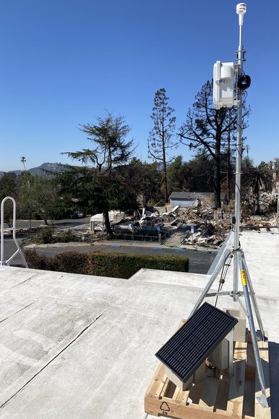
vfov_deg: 65.5
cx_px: 150
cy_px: 203
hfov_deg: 46.4
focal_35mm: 28
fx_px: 325
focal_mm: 4.25
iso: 32
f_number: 1.8
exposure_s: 1/5025
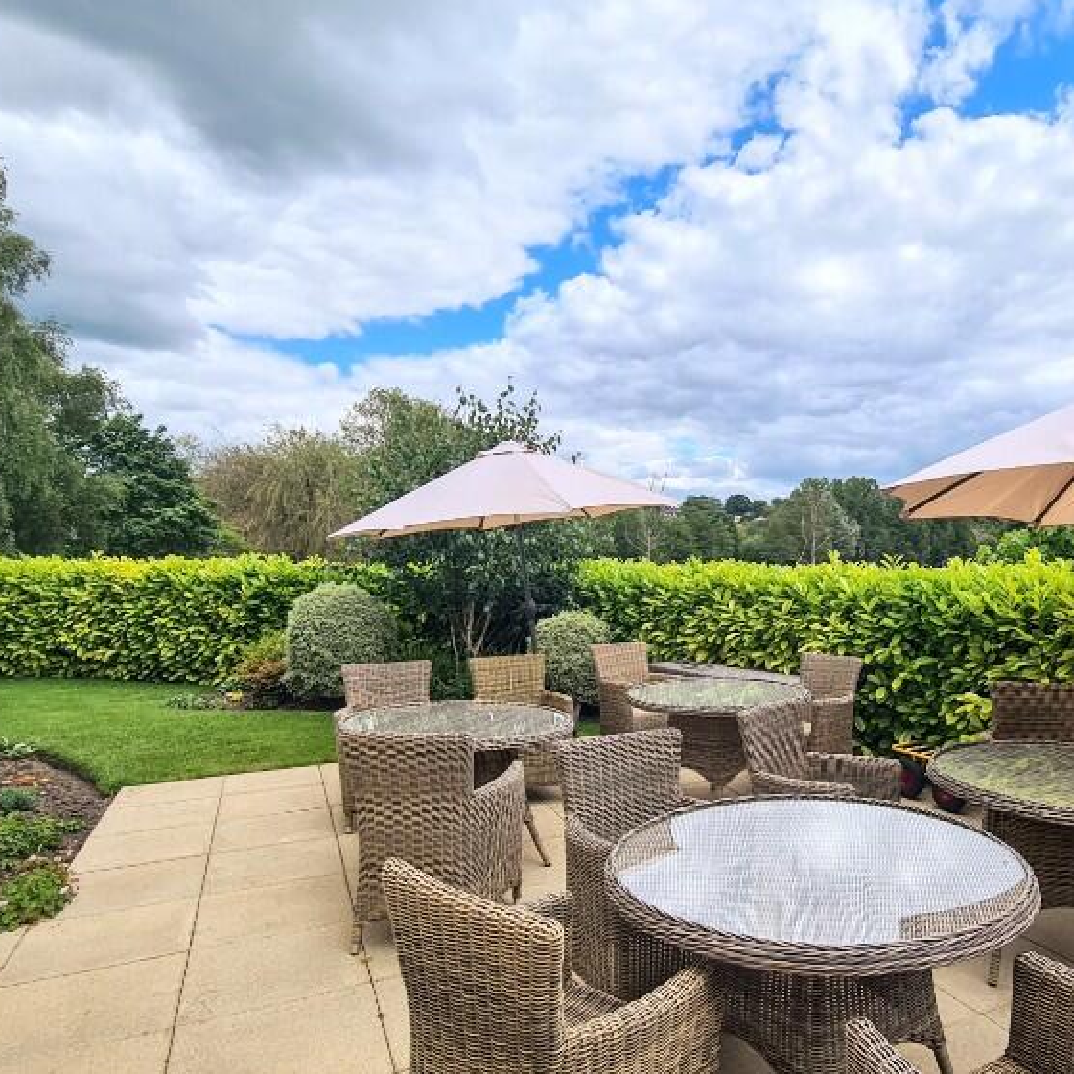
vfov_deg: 71.9
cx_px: 708
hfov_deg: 70.3
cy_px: 598
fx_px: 737
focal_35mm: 21
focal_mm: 2.2
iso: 50
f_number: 2.2
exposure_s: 1/1596
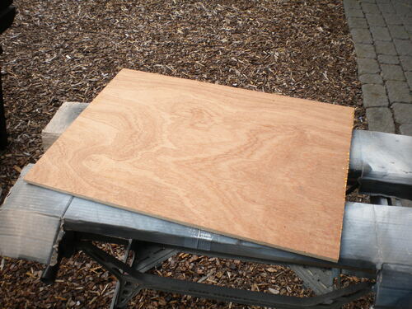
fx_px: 417
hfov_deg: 52.6
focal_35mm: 35
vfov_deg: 40.7
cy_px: 154
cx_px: 206
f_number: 4.6
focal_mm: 6.3
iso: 80
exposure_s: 1/448
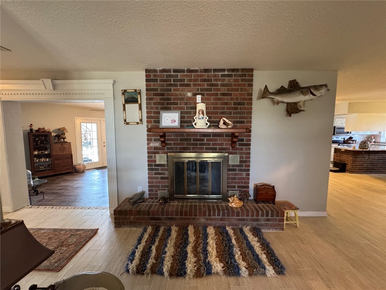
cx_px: 193
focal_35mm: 14
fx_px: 156
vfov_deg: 85.7
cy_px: 145
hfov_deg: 102.1
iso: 800
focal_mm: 2.22
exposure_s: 1/60
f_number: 2.2
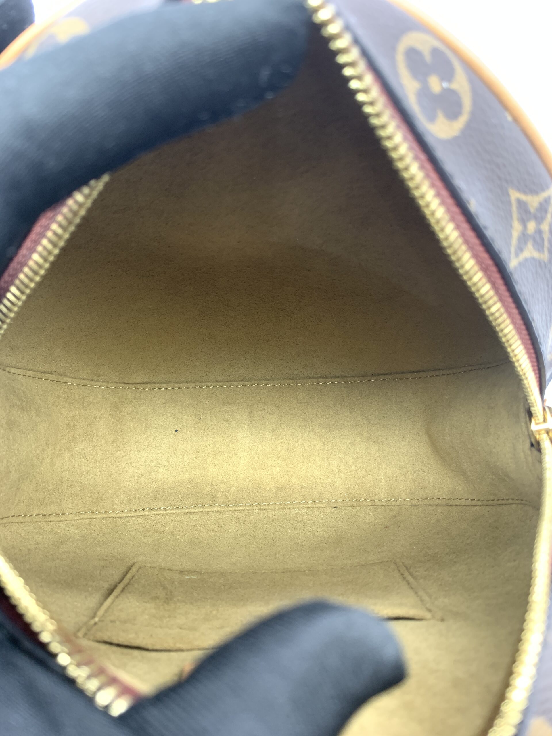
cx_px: 276
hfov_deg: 53.1
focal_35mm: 26
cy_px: 368
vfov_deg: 67.3
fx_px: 553
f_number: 1.8
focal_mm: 4.25
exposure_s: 1/50
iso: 125
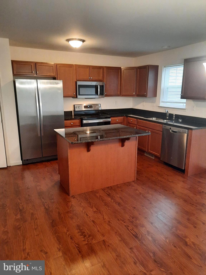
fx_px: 198
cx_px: 103
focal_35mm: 25
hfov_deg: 54.9
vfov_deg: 69.4
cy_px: 138
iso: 320
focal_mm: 4.6
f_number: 2
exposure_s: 1/30
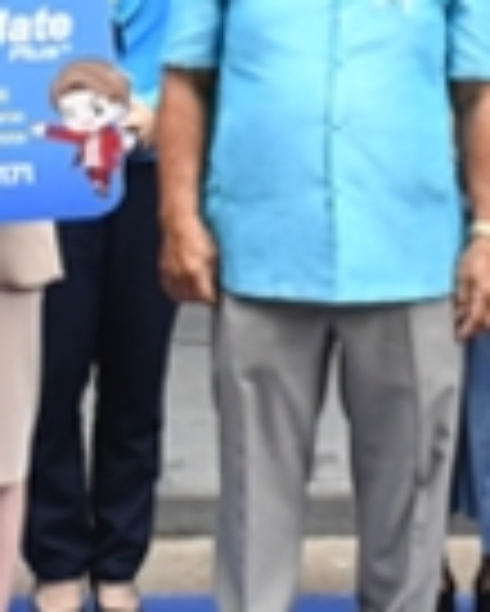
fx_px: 3893
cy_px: -342
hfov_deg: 7.2
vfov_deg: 8.7
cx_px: 400
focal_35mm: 215
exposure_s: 1/500
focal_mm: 27
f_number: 11
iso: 2500
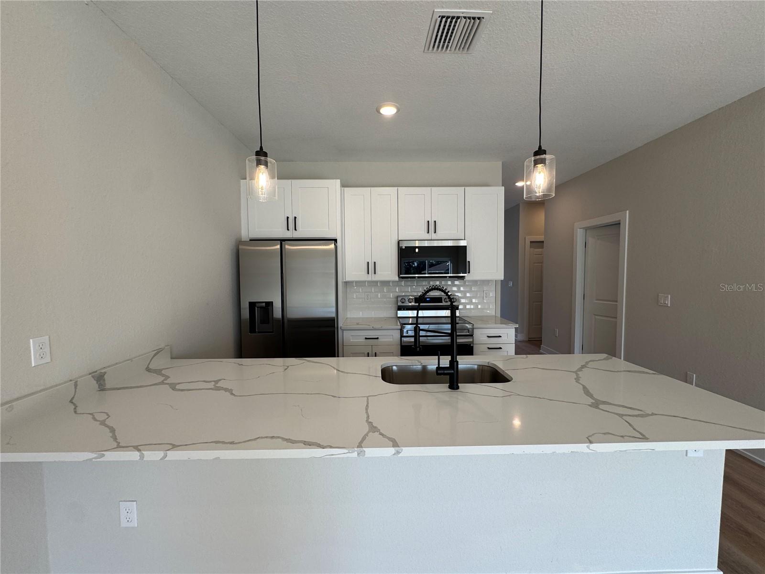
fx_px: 309
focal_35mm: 14
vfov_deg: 85.7
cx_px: 382
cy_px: 287
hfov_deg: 102.1
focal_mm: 2.22
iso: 64
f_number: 2.2
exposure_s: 1/120
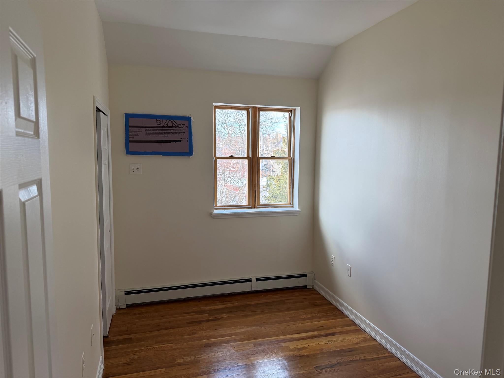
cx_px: 252
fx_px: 349
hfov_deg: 71.6
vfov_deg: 56.8
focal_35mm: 24
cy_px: 189
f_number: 1.78
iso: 100
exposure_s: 1/195
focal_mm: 6.76
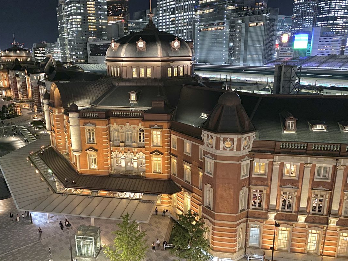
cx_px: 160
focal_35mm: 29
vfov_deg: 48.2
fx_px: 292
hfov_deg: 61.6
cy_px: 132
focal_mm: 4.25
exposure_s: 1/25
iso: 800
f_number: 1.8
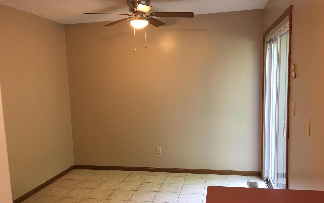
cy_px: 116
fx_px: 274
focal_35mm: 31
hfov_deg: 61.2
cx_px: 163
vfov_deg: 40.5
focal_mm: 4.15
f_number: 2.2
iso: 50
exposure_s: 1/15
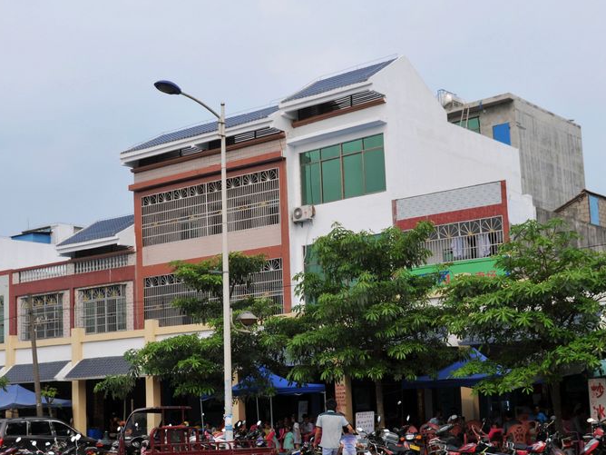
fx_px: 928
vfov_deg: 27.4
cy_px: 291
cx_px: 294
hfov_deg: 36.2
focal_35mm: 53
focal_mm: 24
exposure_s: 1/4000
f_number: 2.8
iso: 200
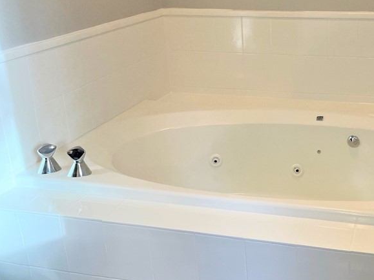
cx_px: 298
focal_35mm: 46
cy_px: 91
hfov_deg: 39.6
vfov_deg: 31.2
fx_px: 497
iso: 80
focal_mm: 5.1
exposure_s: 1/120
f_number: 1.6
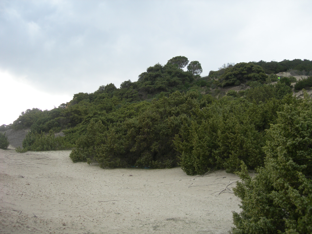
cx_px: 156
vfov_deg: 37.7
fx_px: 343
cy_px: 117
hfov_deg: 49.0
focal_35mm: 38
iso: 50
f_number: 2.8
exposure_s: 1/230
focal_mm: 7.8
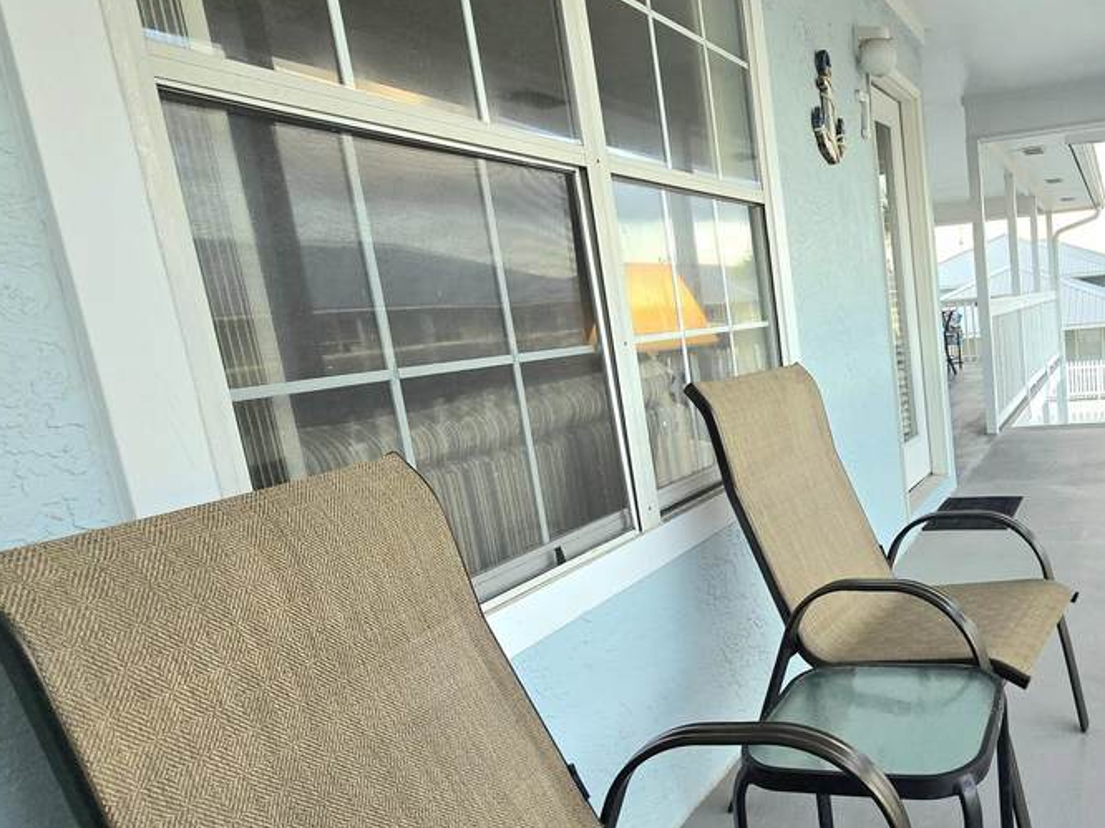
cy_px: 488
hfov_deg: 63.4
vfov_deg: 54.5
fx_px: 798
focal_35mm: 25
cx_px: 884
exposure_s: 1/385
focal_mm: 2.2
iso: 50
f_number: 2.2
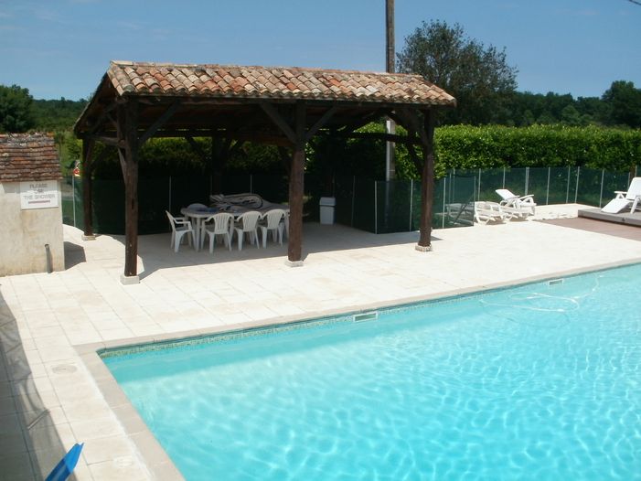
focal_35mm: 36
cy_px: 240
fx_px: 667
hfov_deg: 51.3
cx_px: 320
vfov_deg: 39.7
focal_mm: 6.3
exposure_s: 1/800
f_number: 5.6
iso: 100
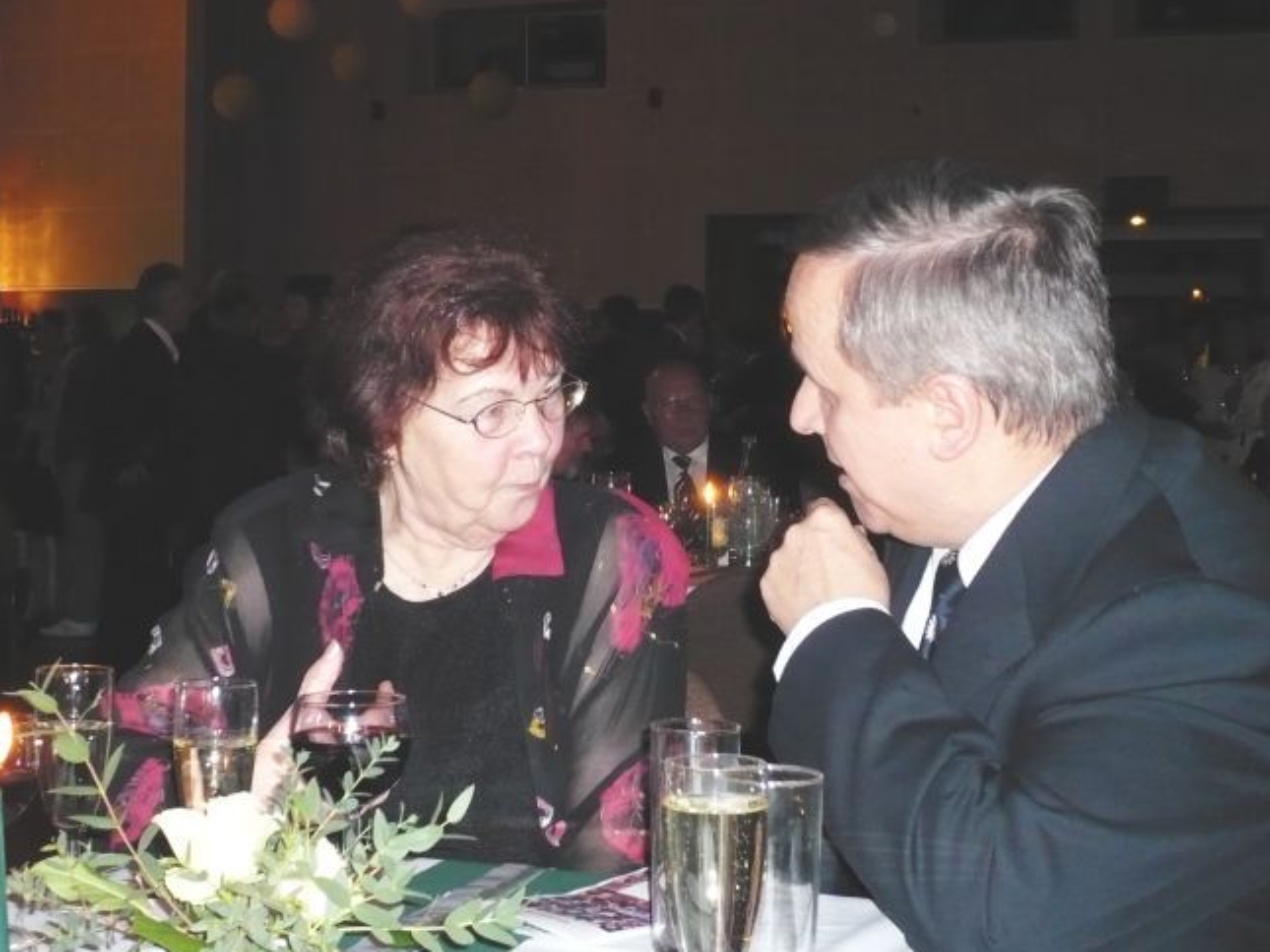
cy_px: 443
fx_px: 2202
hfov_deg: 32.2
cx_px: 579
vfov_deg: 24.4
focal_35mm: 60
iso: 320
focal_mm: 9.1
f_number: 3.5
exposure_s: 1/30
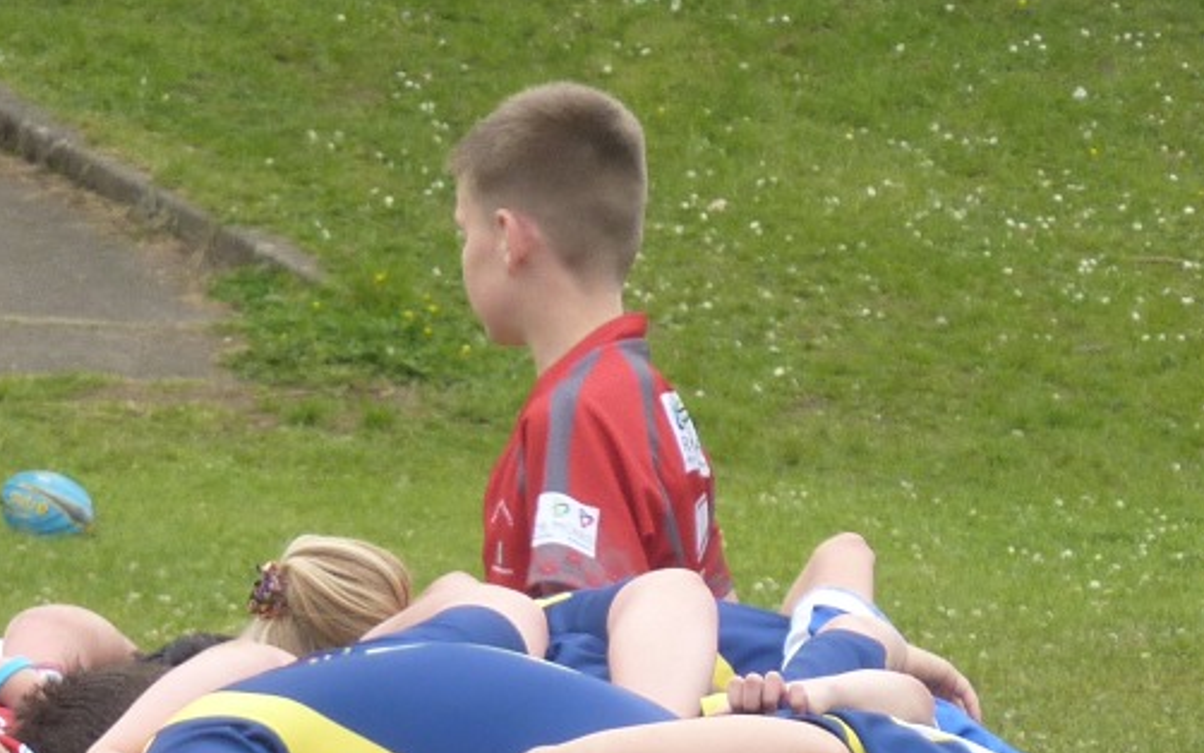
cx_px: -297
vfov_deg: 2.6
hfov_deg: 4.1
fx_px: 16870
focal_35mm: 514
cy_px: 945
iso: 80
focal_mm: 27.8
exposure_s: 1/125
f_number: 4.5
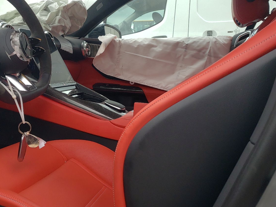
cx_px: 111
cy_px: 92
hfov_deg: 49.8
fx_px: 295
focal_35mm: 37
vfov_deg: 38.6
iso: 50
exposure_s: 1/714
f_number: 1.5
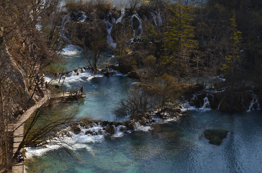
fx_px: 603
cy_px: 79
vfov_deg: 16.4
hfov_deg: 24.5
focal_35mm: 83
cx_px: 126
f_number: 6.7
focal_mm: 50
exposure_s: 1/180
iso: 100
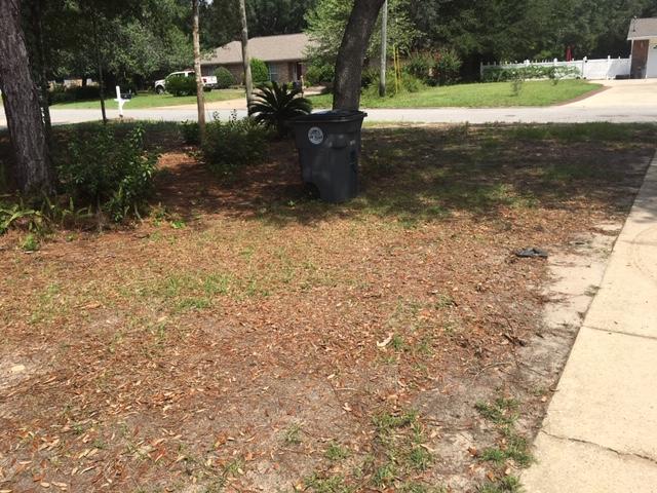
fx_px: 550
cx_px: 328
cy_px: 246
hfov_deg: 61.7
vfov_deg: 48.2
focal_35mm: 29
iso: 25
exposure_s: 1/1221
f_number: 2.2
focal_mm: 4.15
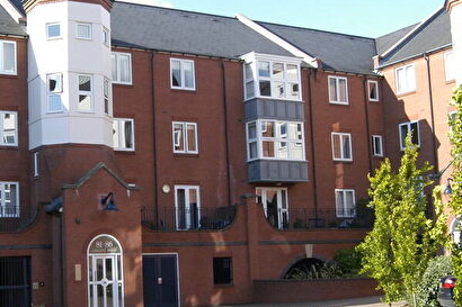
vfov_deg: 23.0
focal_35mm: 59
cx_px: 124
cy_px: 179
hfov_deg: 33.4
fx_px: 755
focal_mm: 23
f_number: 8
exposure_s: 1/250
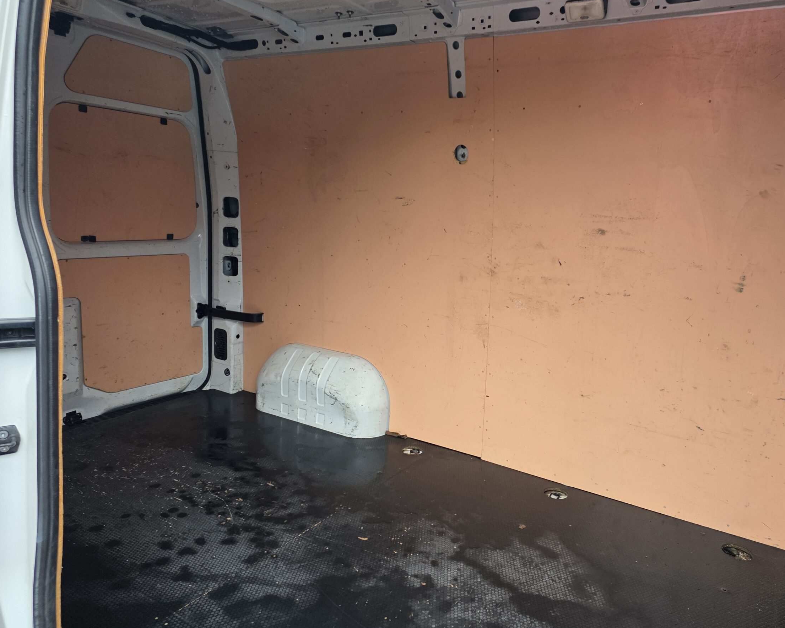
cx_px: 453
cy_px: 303
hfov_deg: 65.7
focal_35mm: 26
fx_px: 604
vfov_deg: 54.9
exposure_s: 1/100
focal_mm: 6.25
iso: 160
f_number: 1.7
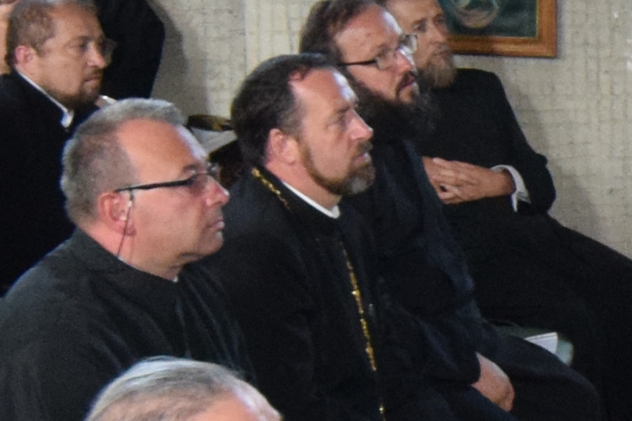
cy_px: 368
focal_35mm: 125
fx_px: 2191
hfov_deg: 15.9
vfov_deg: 10.9
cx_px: 730
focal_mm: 11
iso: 2000
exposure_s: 1/80
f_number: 5
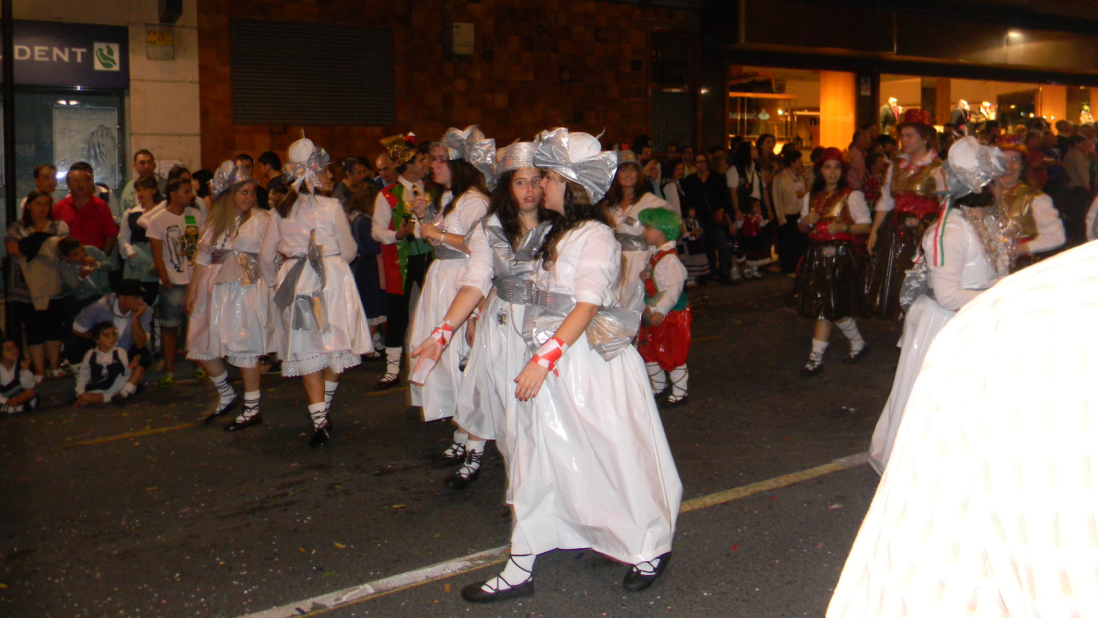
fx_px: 903
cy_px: 216
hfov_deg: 62.6
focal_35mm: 31
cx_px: 554
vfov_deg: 37.5
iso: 255
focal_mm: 5
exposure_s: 1/26
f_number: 3.5
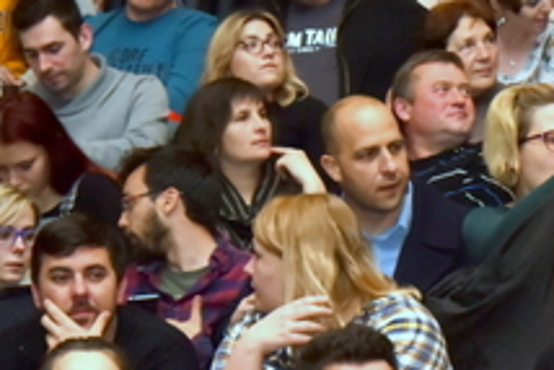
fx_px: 4789
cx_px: 751
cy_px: 277
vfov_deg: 4.4
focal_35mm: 311
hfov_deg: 6.6
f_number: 6.3
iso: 800
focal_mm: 65
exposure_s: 1/125
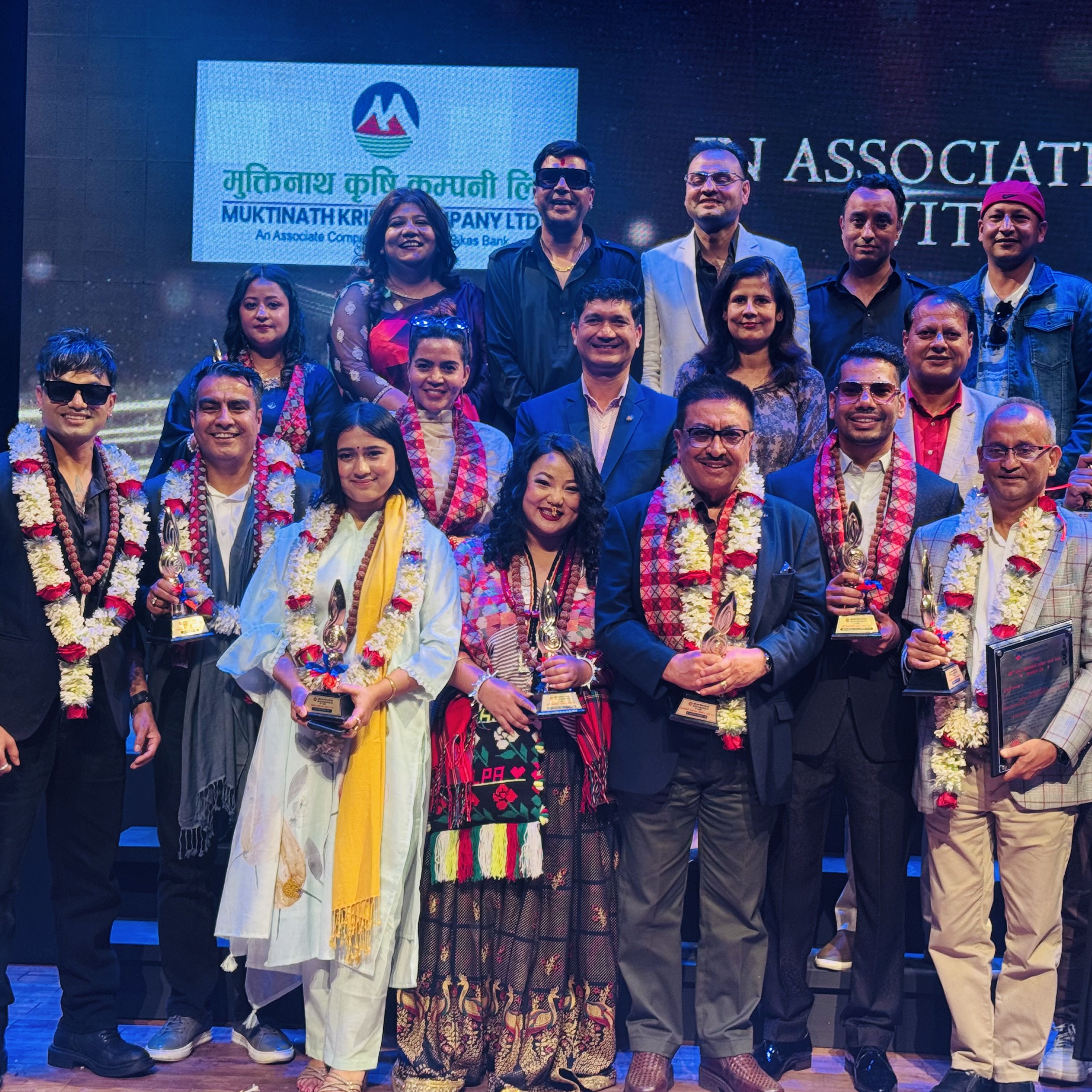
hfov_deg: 30.0
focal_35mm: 57
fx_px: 2034
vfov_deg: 30.0
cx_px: 564
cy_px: 542
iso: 50
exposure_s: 1/50
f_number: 1.78
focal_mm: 6.76
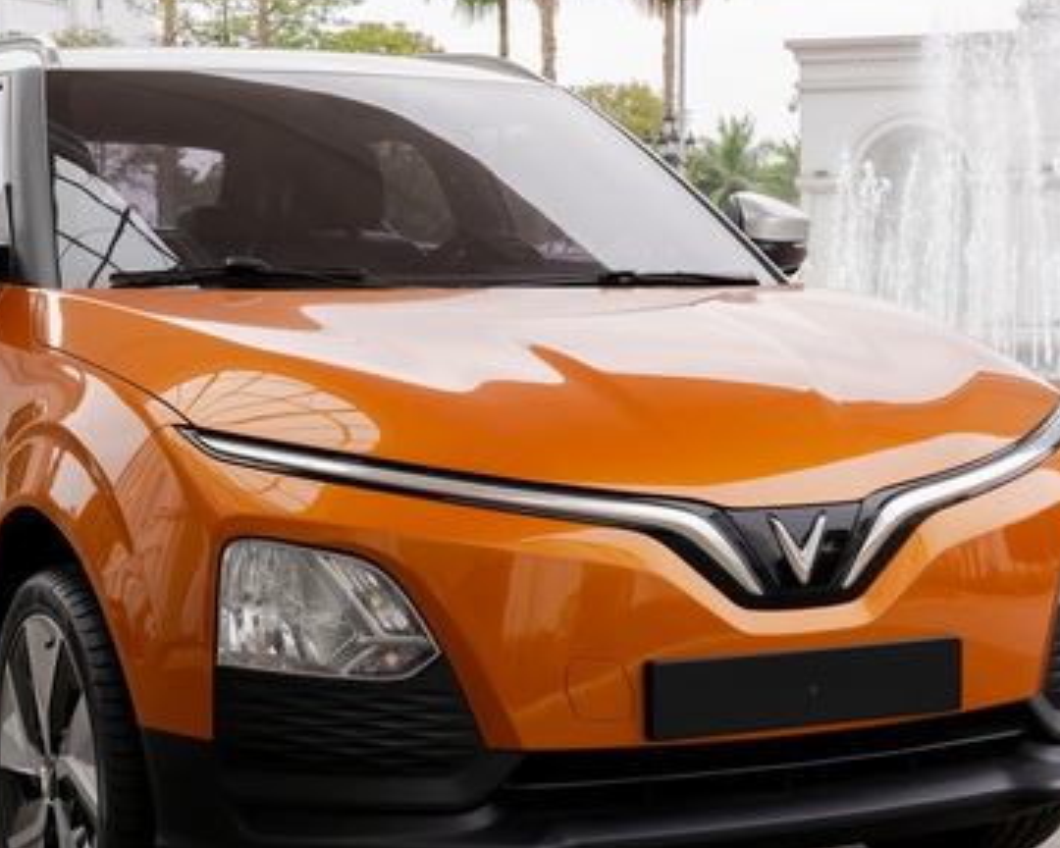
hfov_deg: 25.4
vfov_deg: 20.4
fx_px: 2353
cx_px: 521
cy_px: 398
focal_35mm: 75
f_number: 10
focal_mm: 45
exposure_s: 1/80
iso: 100
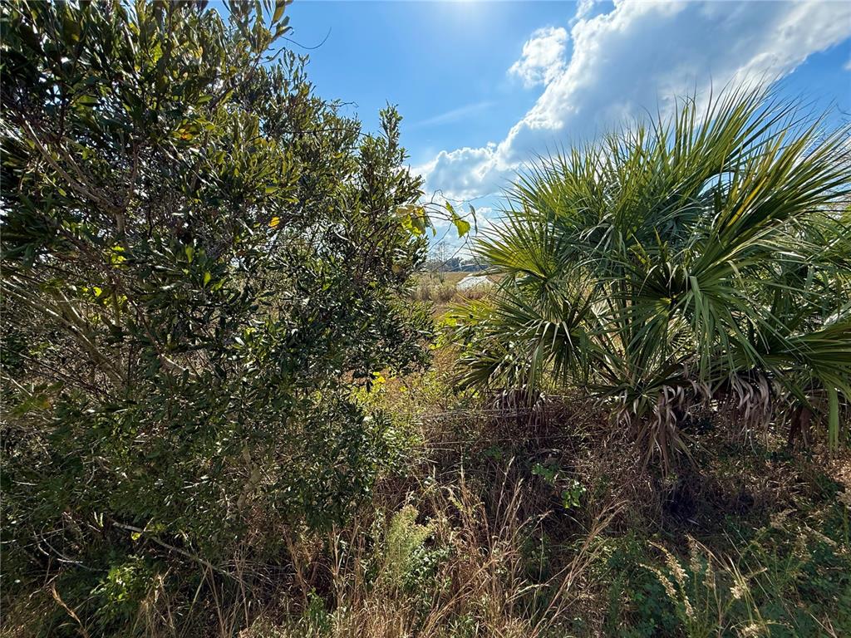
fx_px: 344
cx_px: 426
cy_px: 319
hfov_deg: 102.1
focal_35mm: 14
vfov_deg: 85.7
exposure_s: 1/1399
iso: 64
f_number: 2.2
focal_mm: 2.22
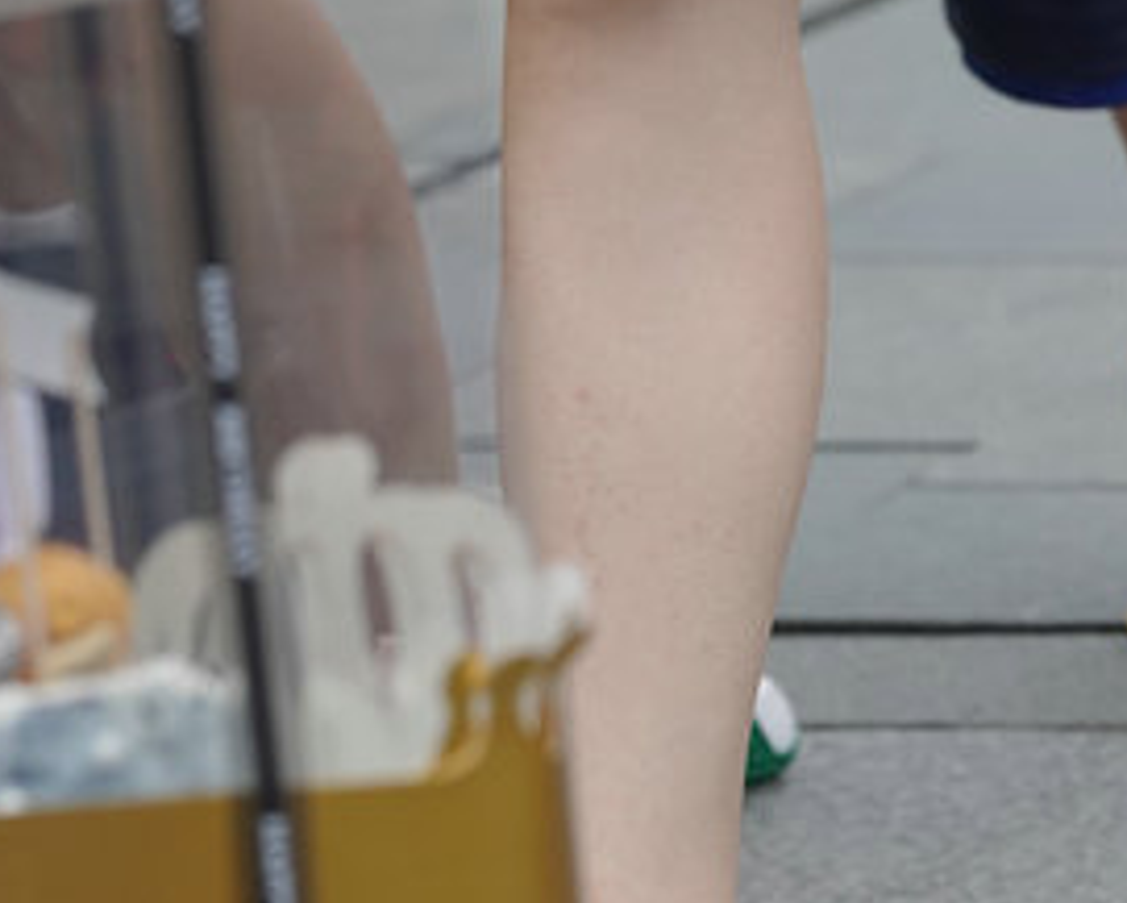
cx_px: 1281
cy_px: -1032
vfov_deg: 2.4
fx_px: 21088
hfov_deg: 3.1
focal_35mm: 632
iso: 400
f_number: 4.5
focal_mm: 135
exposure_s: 1/800
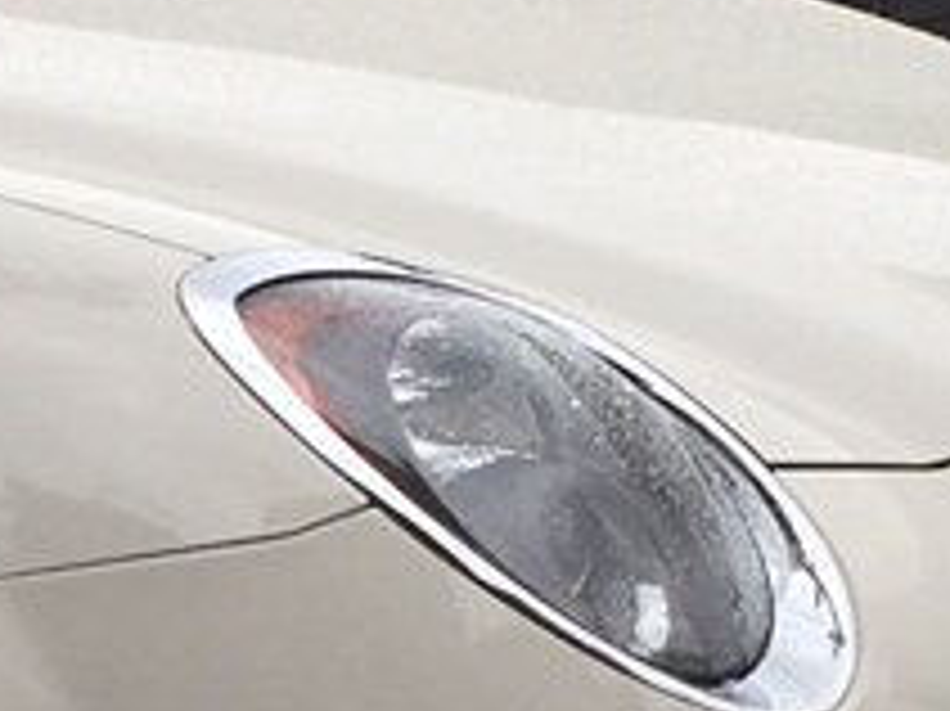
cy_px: 738
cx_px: 401
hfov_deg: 8.8
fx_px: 6144
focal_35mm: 224
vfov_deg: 6.6
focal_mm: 4.15
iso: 32
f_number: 2.2
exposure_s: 1/395
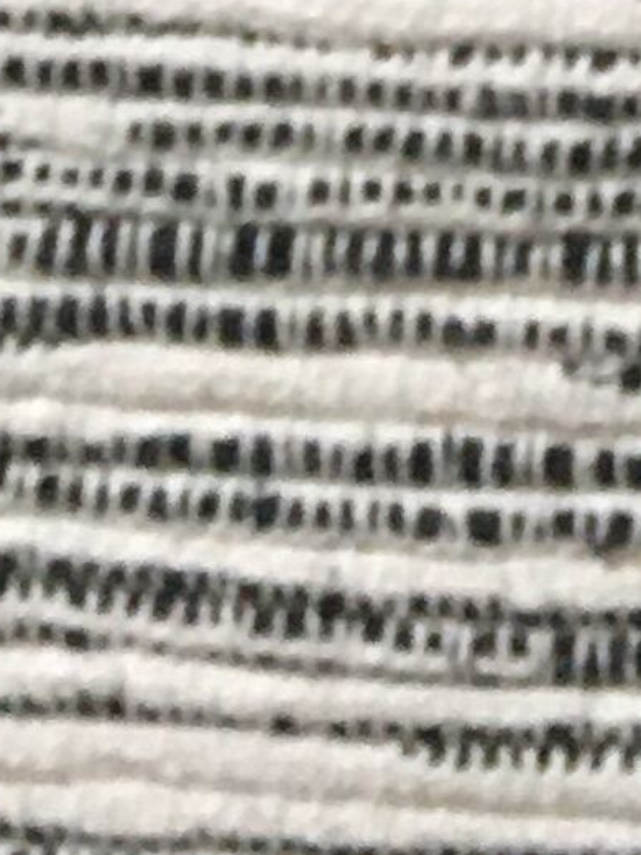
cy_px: -2095
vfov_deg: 7.3
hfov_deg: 6.2
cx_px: 1805
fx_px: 5555
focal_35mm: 225
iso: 160
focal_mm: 4.15
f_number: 2.2
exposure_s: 1/33
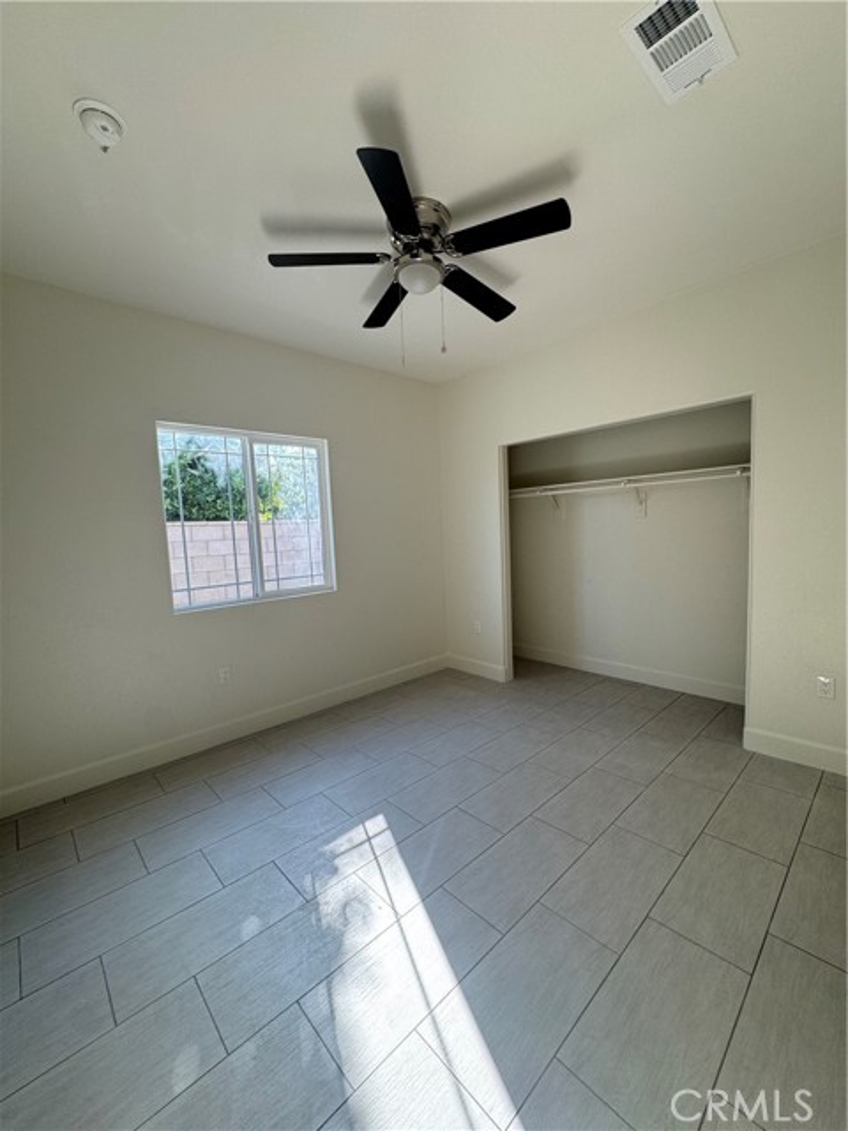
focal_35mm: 14
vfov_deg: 102.1
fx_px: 457
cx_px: 424
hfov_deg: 85.7
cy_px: 566
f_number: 2.2
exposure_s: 1/99
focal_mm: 2.22
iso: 125
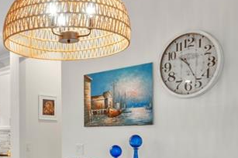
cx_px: 50
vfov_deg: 26.4
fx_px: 330
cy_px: 128
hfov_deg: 38.3
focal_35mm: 50
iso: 200
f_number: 10
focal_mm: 10
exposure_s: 1/2.5
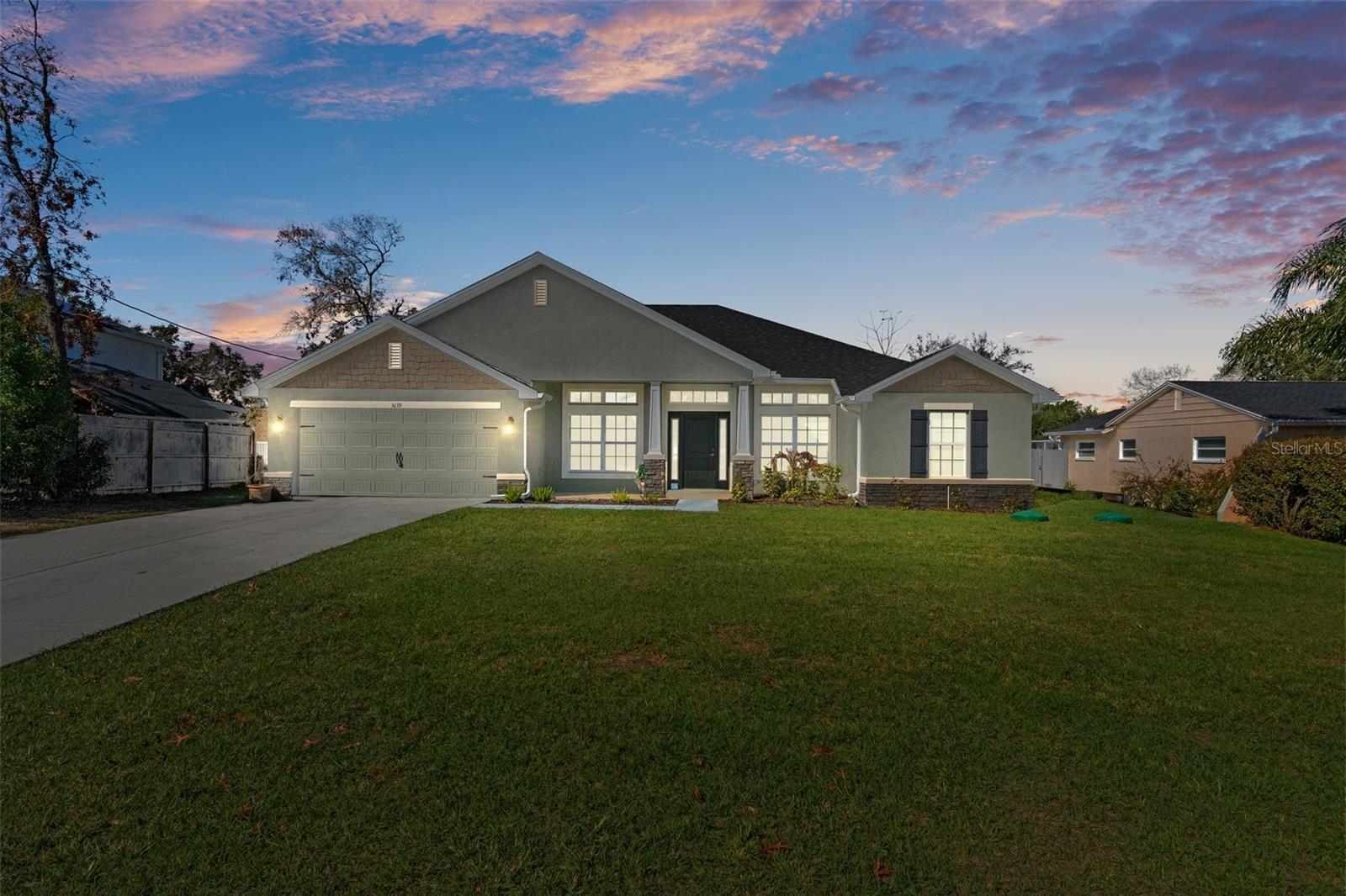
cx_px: 673
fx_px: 729
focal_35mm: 20
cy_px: 448
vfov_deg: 63.2
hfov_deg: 85.4
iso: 800
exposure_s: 1/750
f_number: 8
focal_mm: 13
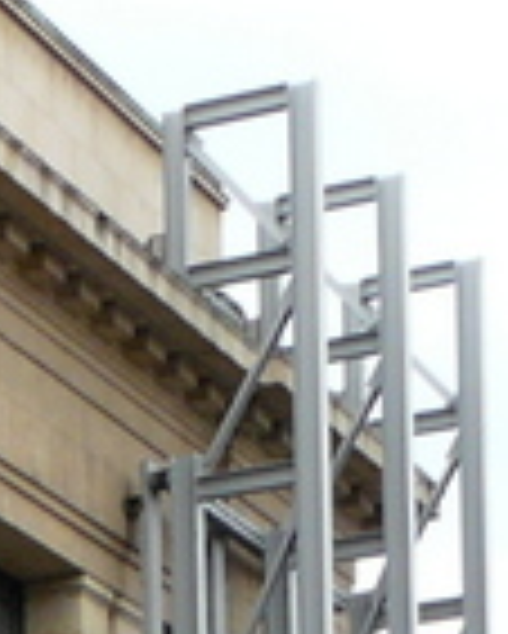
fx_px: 4036
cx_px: -1070
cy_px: 1673
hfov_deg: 6.5
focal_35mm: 215
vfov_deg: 8.1
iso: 100
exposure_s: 1/200
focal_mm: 5.1
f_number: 4.5
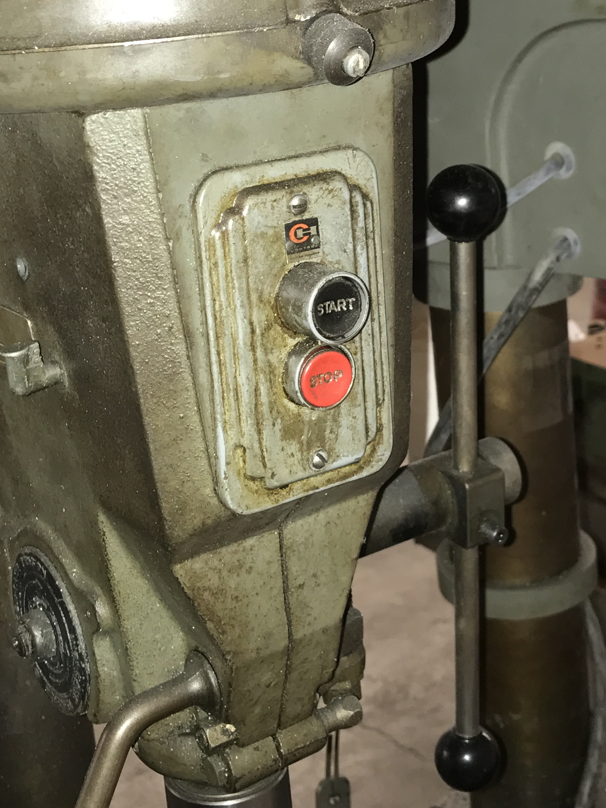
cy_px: 301
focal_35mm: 62
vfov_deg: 31.1
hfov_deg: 23.7
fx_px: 1447
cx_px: 312
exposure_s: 1/17
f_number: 1.8
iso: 32
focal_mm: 3.99
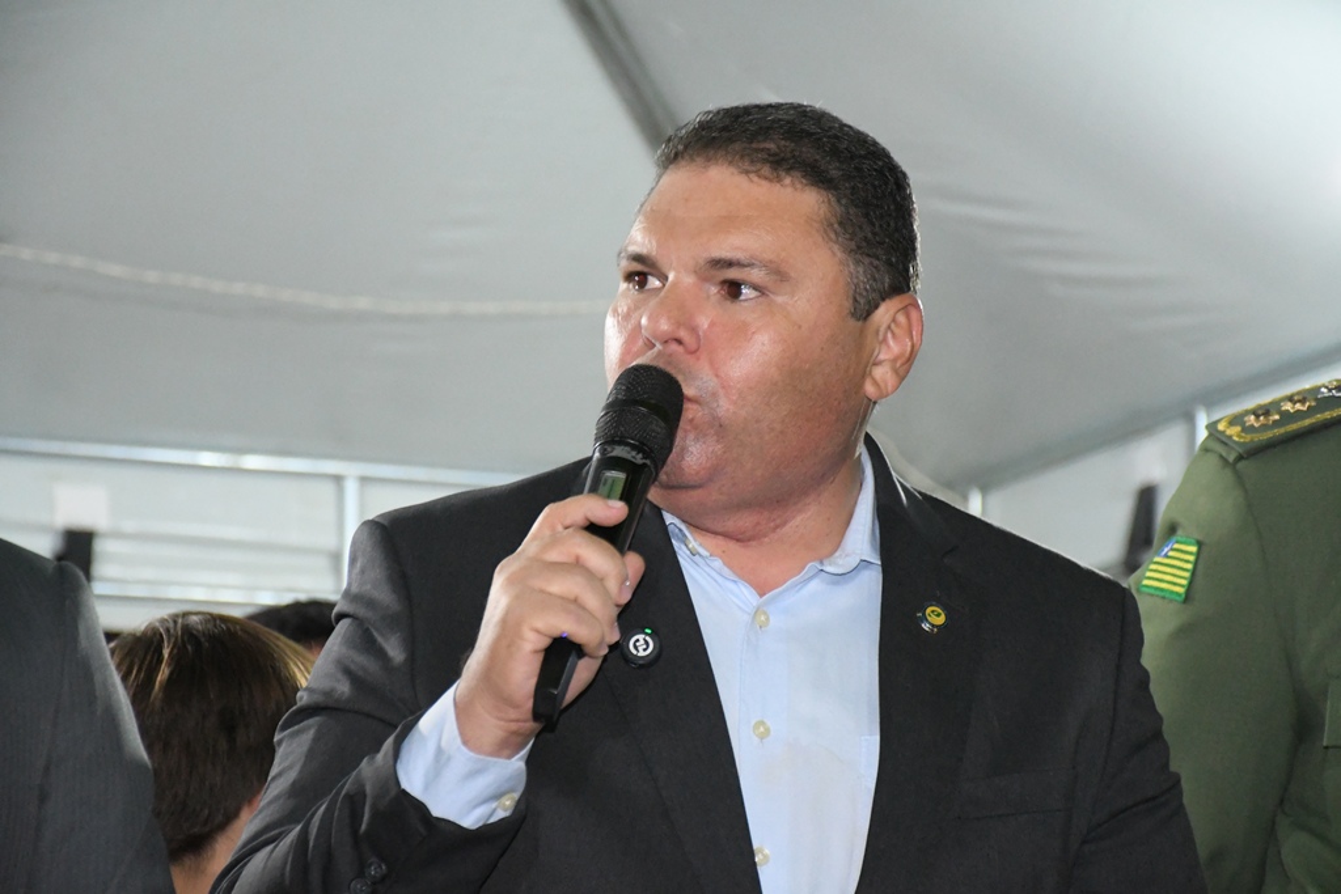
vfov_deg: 10.8
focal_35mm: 127
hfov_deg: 16.1
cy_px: 447
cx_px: 670
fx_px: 4731
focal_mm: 85
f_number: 5.3
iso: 8000
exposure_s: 1/80
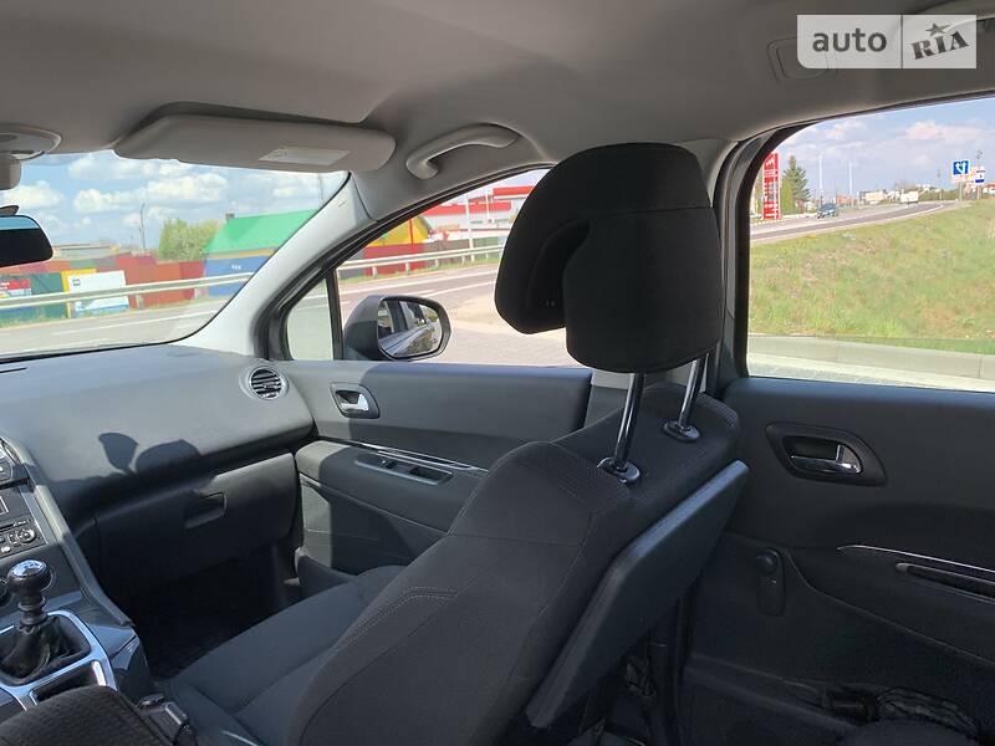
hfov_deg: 67.3
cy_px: 373
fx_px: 747
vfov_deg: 53.1
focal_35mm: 26
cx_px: 498
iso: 25
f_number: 1.8
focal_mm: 4.2
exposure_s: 1/558
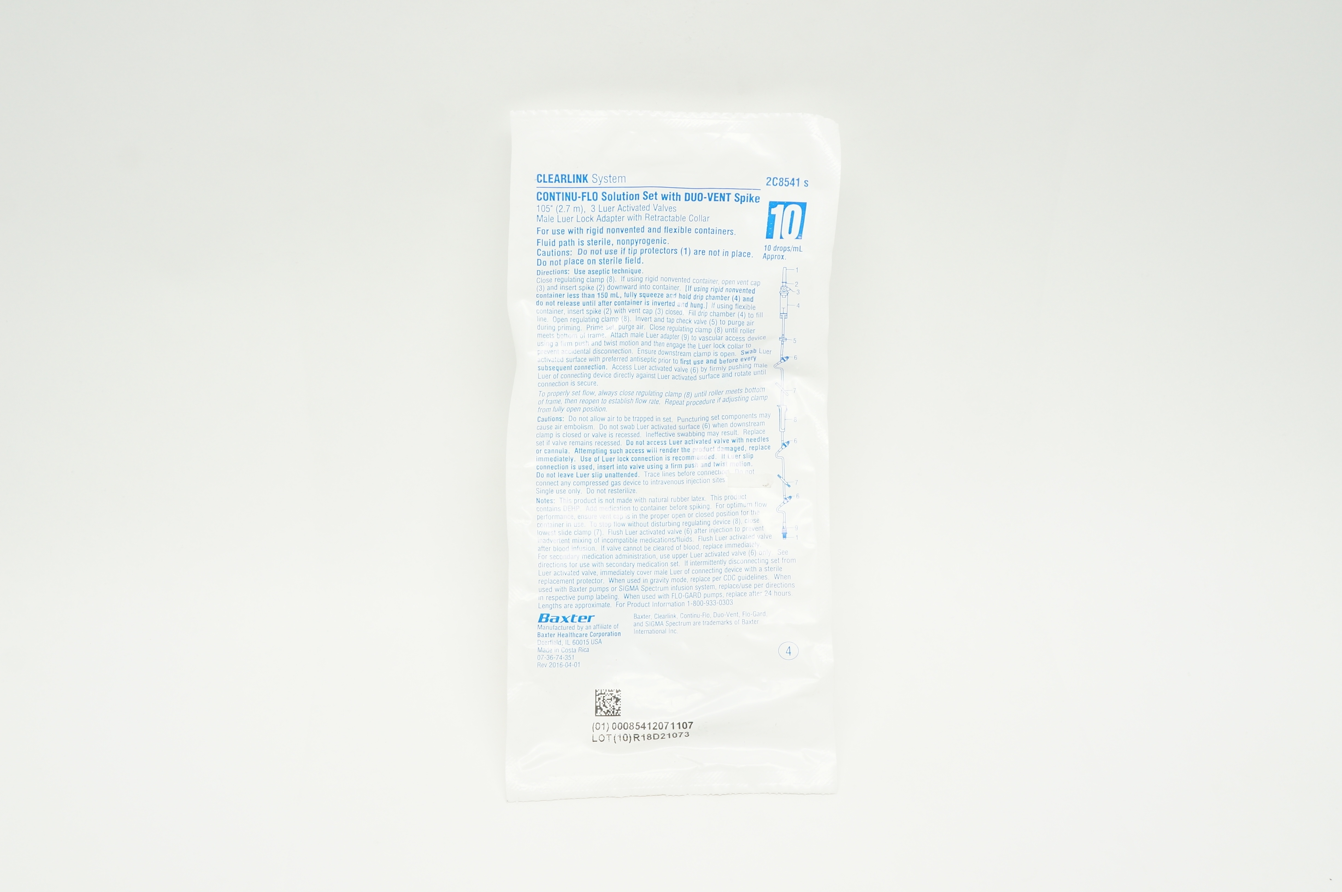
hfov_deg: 49.6
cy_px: 446
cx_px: 671
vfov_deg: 34.1
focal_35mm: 39
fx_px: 1452
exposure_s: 1/30
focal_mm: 26
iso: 400
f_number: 8
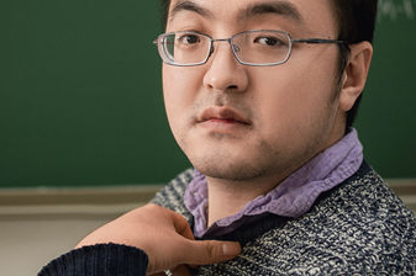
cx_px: 233
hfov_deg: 24.5
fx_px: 958
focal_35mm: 83
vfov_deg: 16.3
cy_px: 52
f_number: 2.8
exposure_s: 1/125
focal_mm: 35
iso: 320
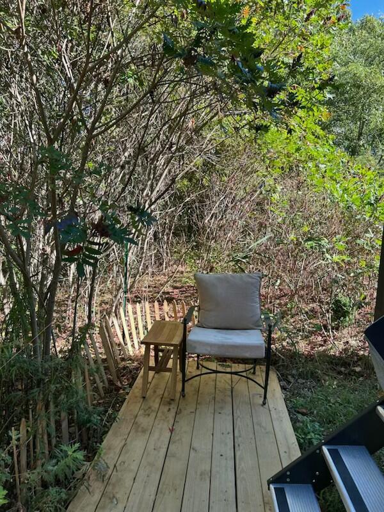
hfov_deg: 53.1
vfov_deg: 67.3
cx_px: 192
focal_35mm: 26
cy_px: 256
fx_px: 385
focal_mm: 5.7
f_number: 1.5
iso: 50
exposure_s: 1/572
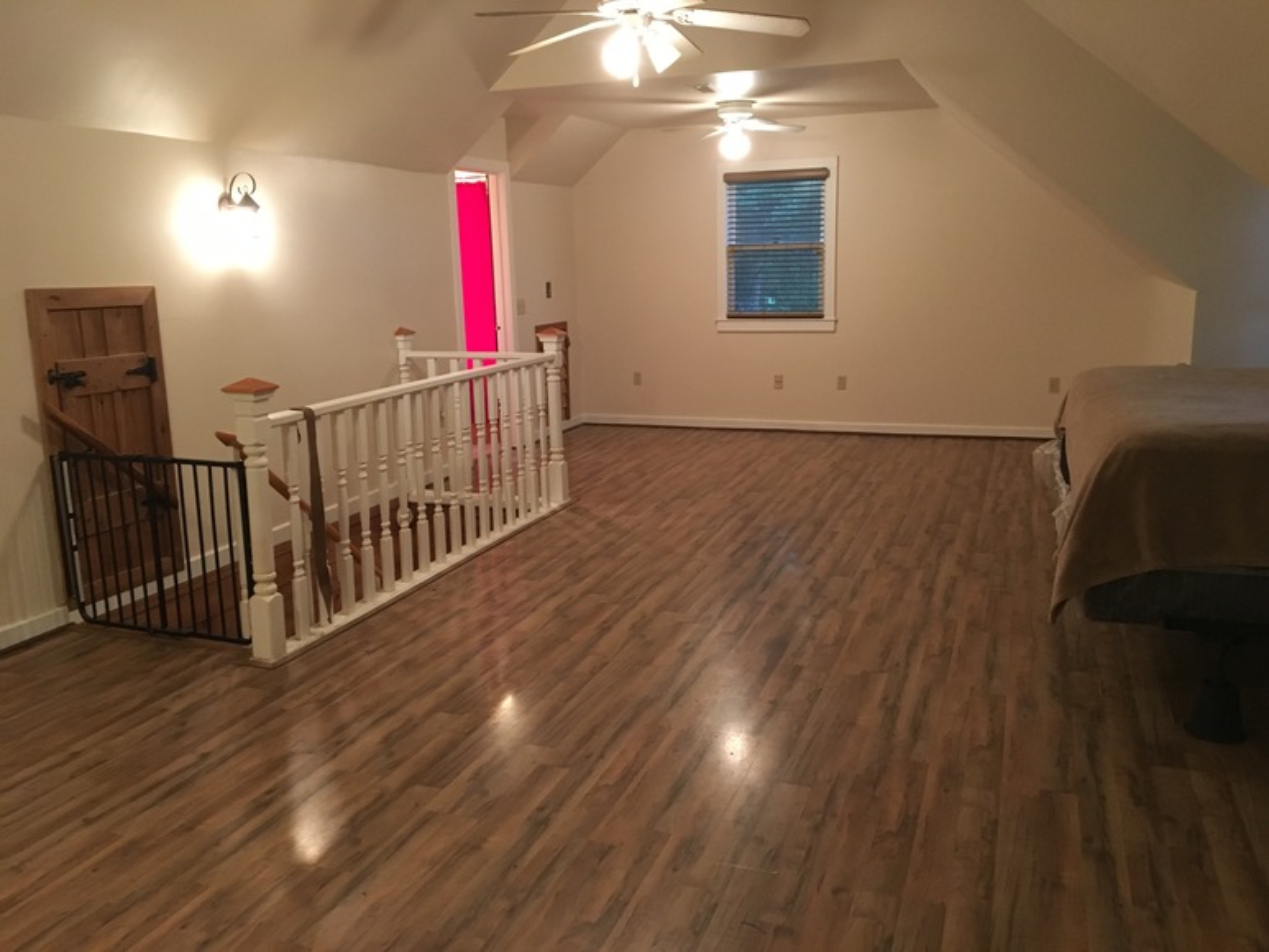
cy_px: 476
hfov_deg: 61.7
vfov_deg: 48.2
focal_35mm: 29
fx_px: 1063
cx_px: 634
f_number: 2.2
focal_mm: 4.15
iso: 200
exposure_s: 1/20
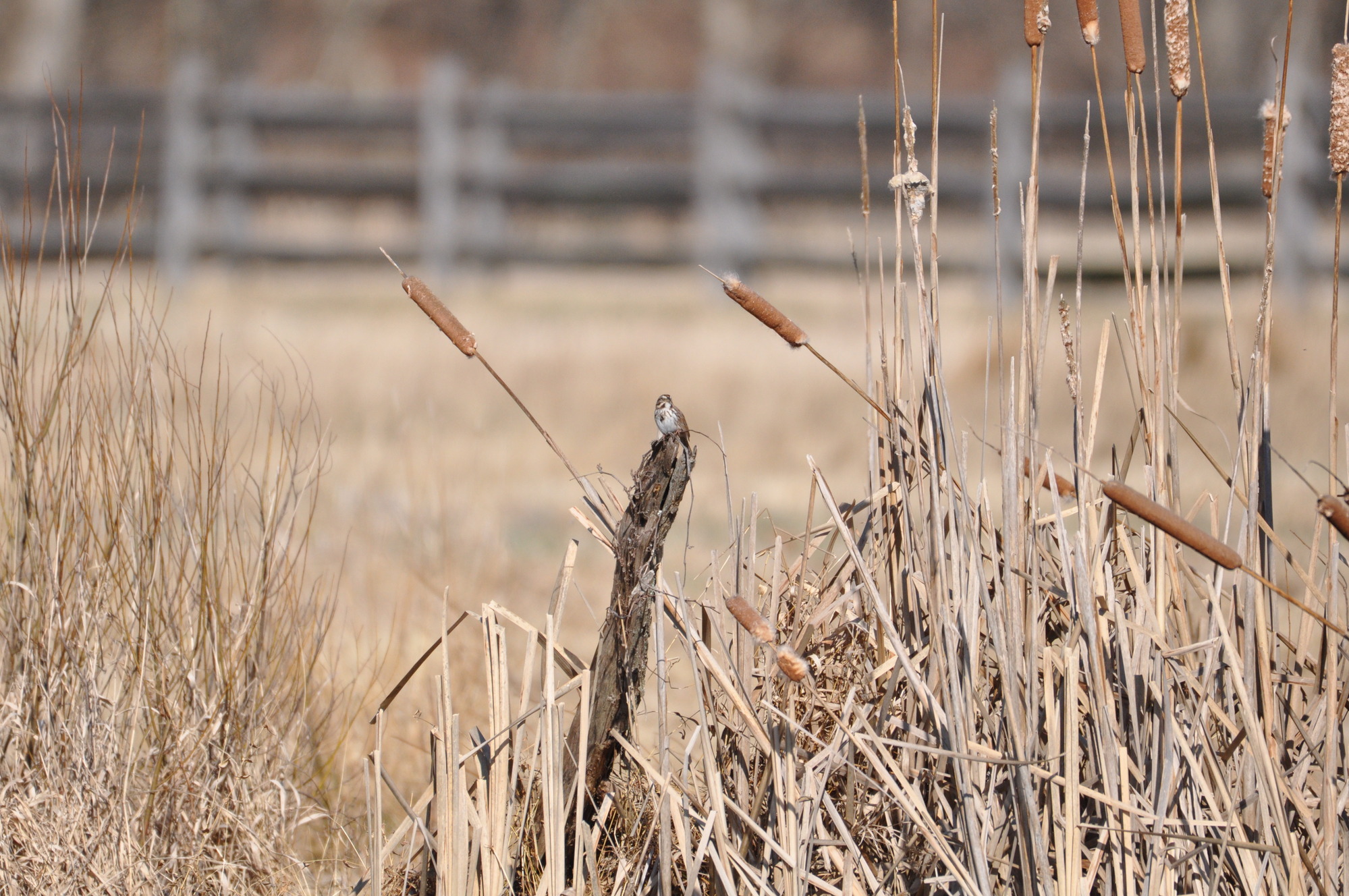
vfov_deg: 1.8
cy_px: 448
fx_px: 28072
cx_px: 674
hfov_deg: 2.8
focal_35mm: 750
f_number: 5.6
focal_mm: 500
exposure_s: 1/4000
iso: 720
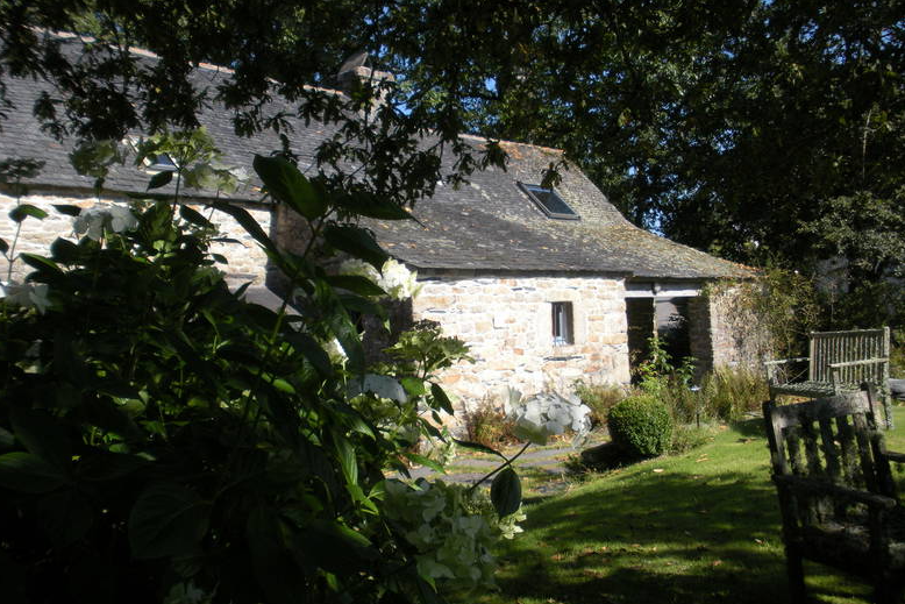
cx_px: 448
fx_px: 955
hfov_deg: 50.7
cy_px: 305
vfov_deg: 35.1
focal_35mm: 38
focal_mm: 6.3
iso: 64
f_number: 3.5
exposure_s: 1/410
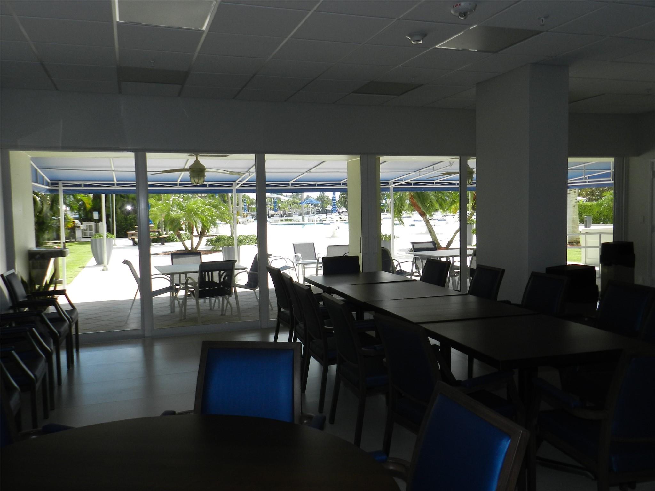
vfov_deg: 49.7
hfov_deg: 63.4
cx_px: 328
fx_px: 530
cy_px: 246
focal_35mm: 28
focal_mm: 5
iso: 160
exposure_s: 1/320
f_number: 3.6
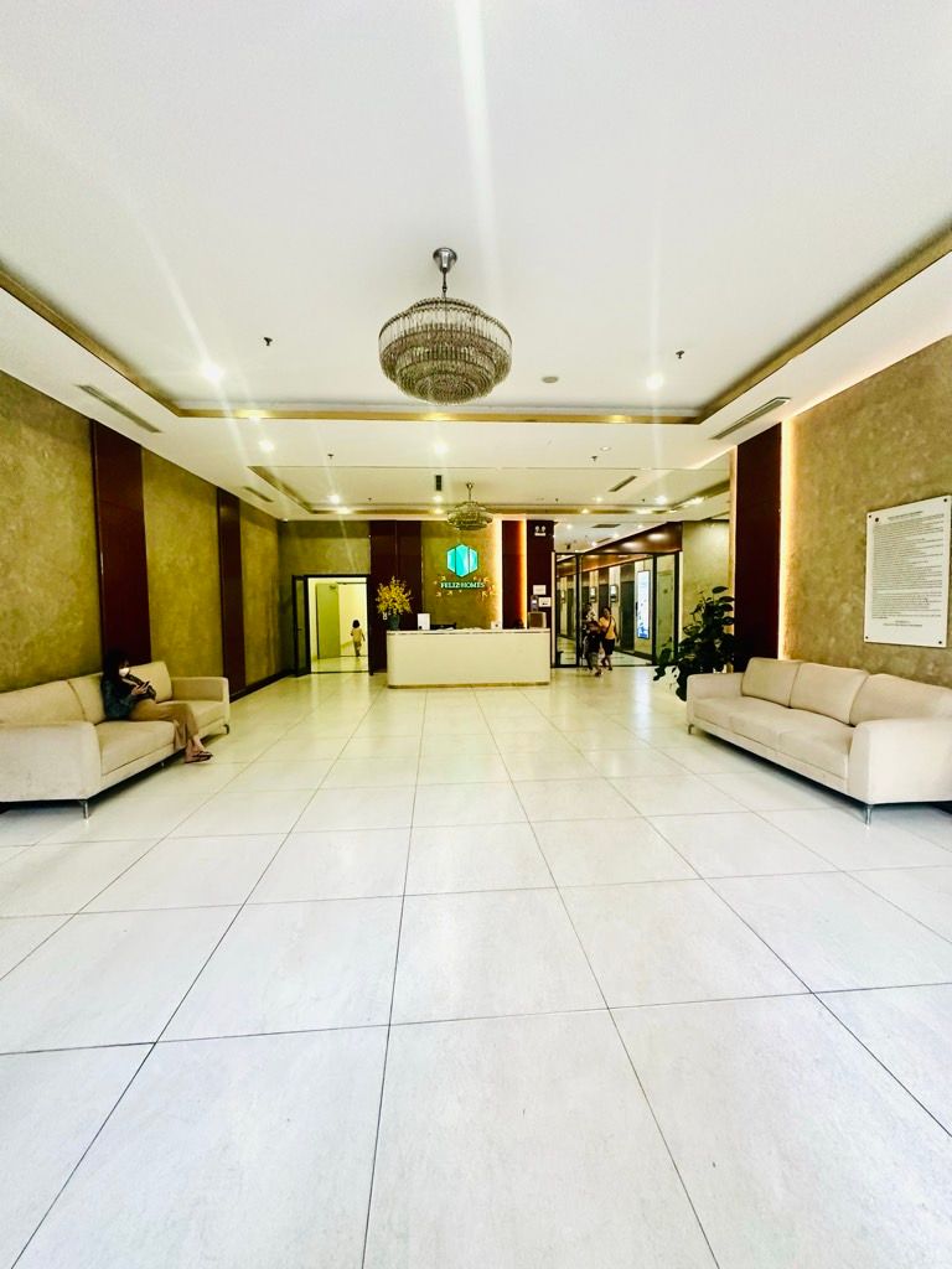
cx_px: 476
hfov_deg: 85.7
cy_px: 634
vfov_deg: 102.1
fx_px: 513
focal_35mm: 14
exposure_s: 1/99
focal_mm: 2.22
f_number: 2.2
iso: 320
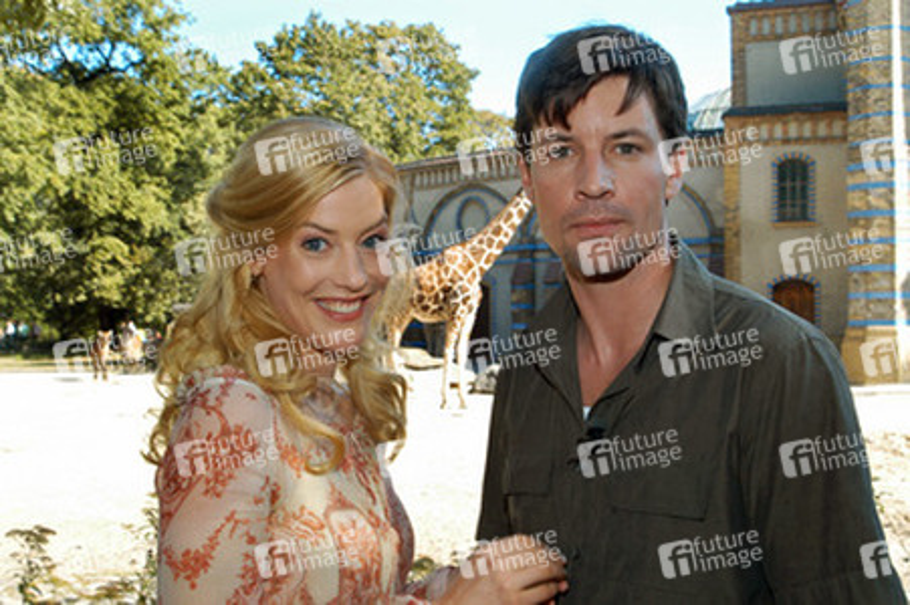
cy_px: 302
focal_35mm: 48
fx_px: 1212
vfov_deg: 28.0
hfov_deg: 41.1
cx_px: 455
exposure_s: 1/50
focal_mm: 32
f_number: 14
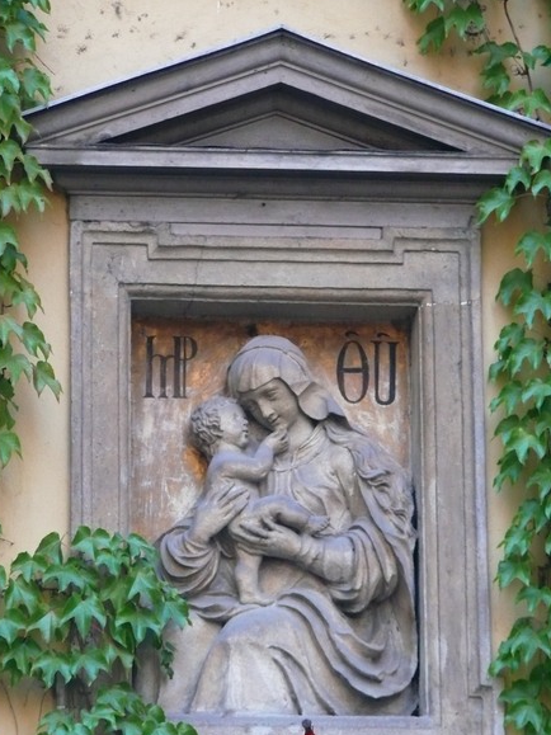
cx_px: 239
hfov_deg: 5.3
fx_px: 5966
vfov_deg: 7.0
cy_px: 454
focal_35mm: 281
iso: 400
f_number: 3.6
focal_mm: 45.8
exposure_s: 1/30
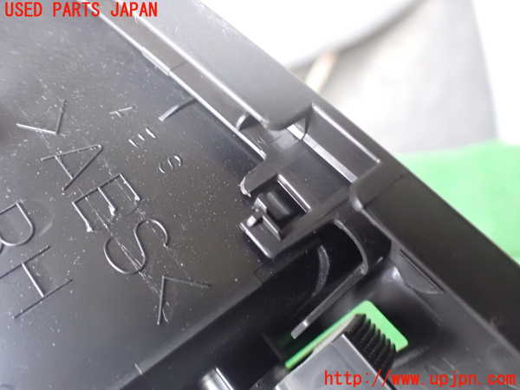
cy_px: 195
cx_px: 260
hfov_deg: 60.0
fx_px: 451
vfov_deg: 46.8
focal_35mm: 30
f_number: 2.3
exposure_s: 1/30
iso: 1600
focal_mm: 5.4
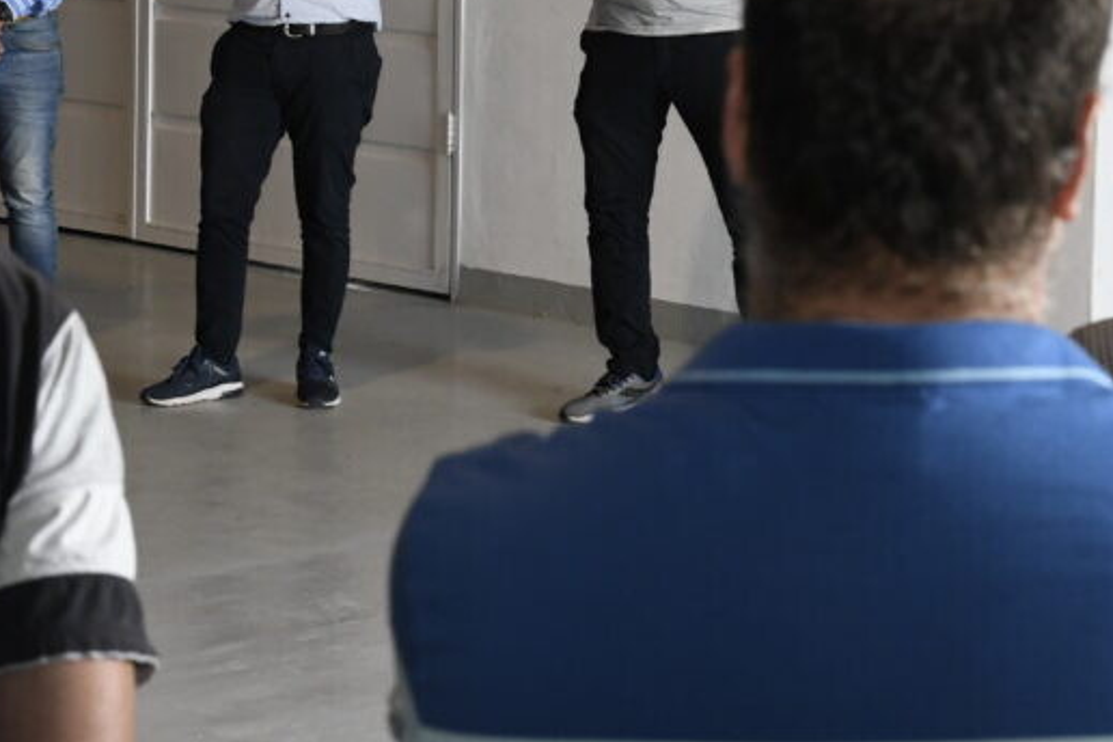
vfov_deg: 10.0
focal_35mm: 137
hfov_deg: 15.0
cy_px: 100
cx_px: 395
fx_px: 4235
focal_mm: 46
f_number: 6.3
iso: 2000
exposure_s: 1/250
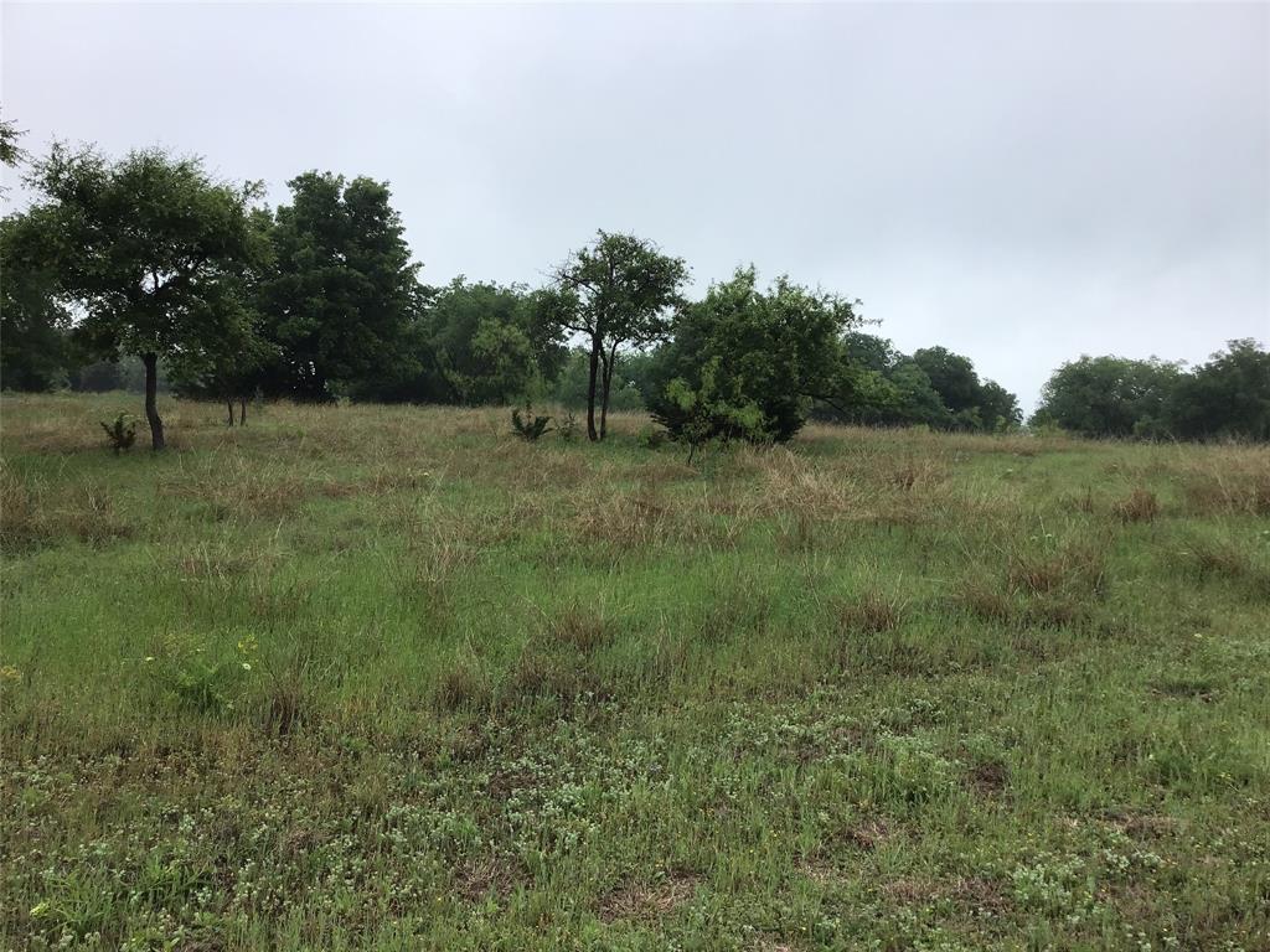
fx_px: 1137
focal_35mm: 31
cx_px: 635
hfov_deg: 58.4
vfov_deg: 45.4
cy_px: 476
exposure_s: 1/684
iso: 25
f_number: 2.4
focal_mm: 3.3
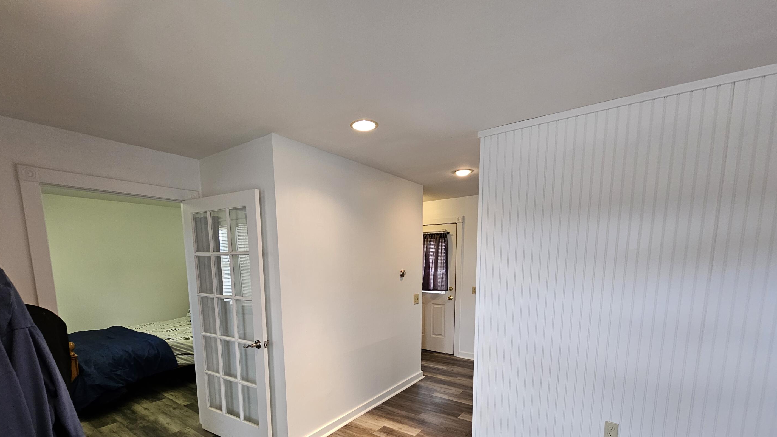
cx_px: 374
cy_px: 302
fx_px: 309
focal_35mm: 15
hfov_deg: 103.0
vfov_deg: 67.9
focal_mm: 2.2
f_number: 2.2
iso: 160
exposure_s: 1/60
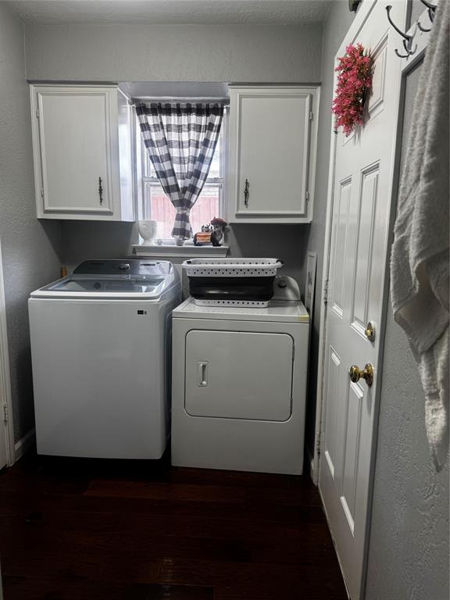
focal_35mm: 24
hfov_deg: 56.8
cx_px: 225
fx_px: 416
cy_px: 300
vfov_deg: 71.6
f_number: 1.78
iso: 125
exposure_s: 1/60
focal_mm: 6.76
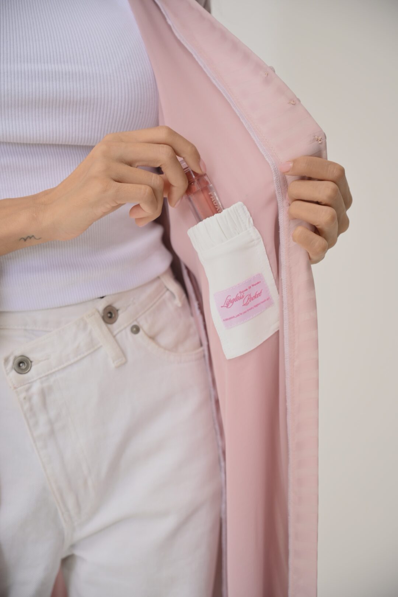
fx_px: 1161
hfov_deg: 19.5
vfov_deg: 28.8
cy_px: 298
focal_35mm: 70
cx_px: 199
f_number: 4
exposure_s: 1/320
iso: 200
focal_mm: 70
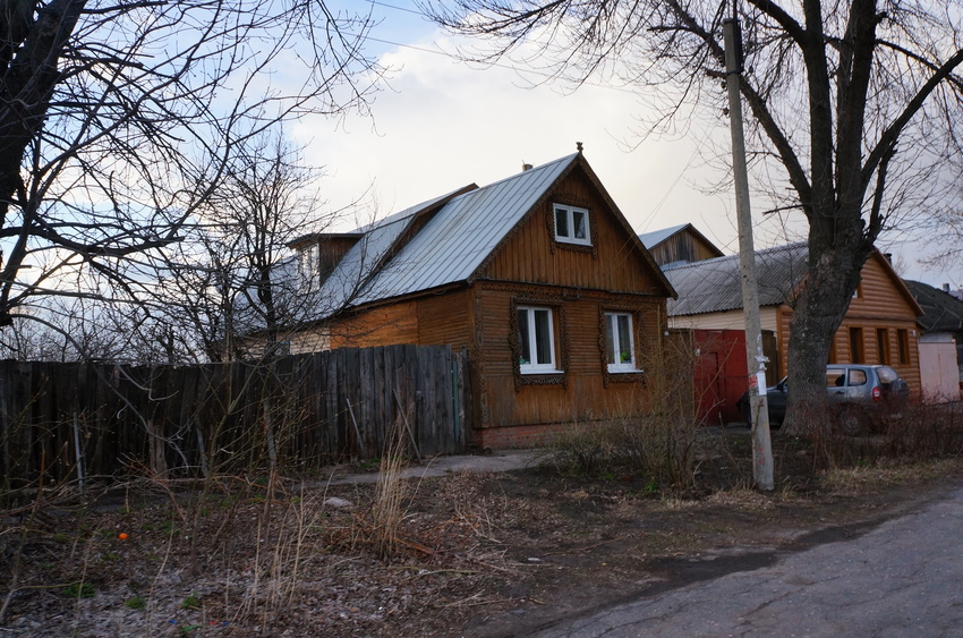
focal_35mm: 27
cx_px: 482
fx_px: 721
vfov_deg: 47.7
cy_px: 319
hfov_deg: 67.5
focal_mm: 18
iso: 400
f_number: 9
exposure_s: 1/160
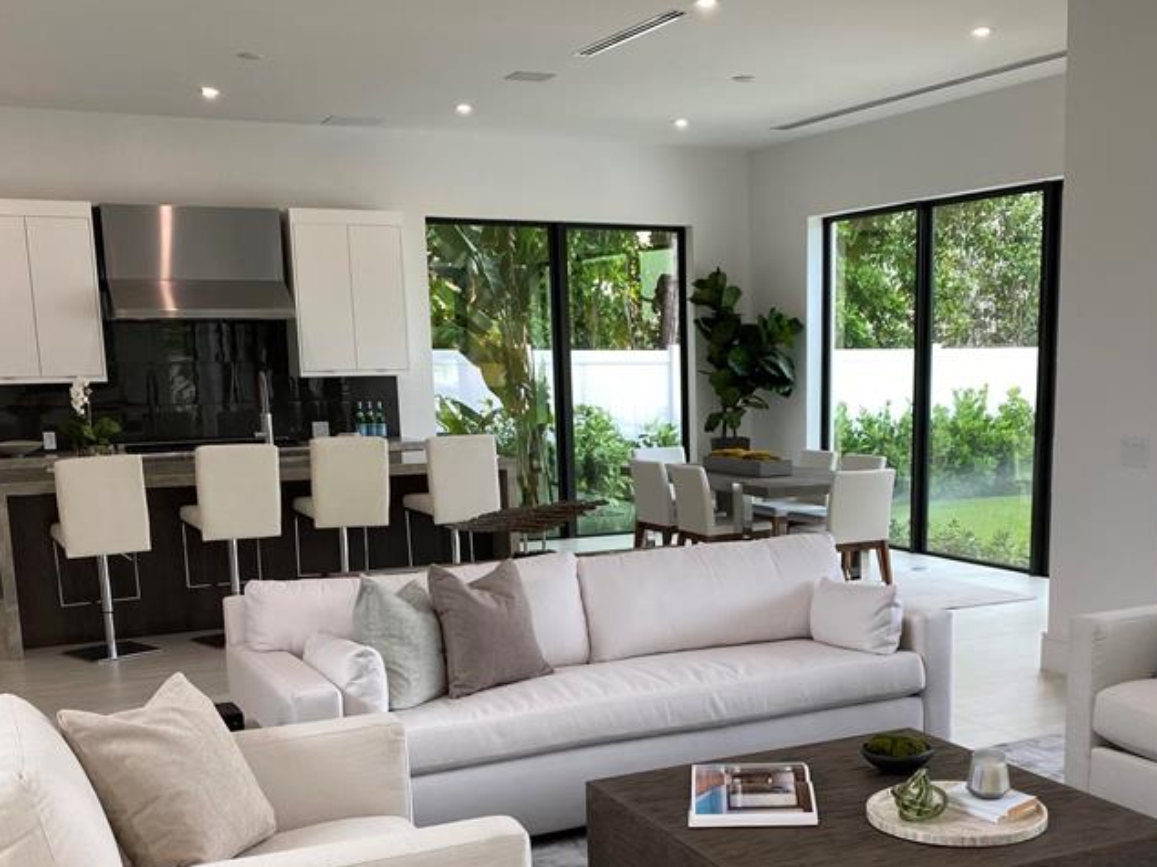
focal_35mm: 42
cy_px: 639
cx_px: 712
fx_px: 1403
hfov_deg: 44.5
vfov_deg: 33.7
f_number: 1.8
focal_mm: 4.25
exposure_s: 1/120
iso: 50
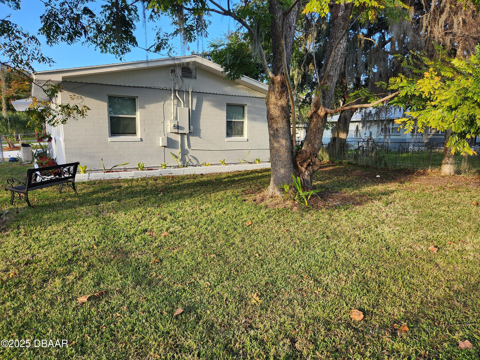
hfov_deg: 73.9
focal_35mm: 23
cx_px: 240
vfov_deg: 58.9
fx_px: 319
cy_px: 180
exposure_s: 1/249
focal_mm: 5.4
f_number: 1.8
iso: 20
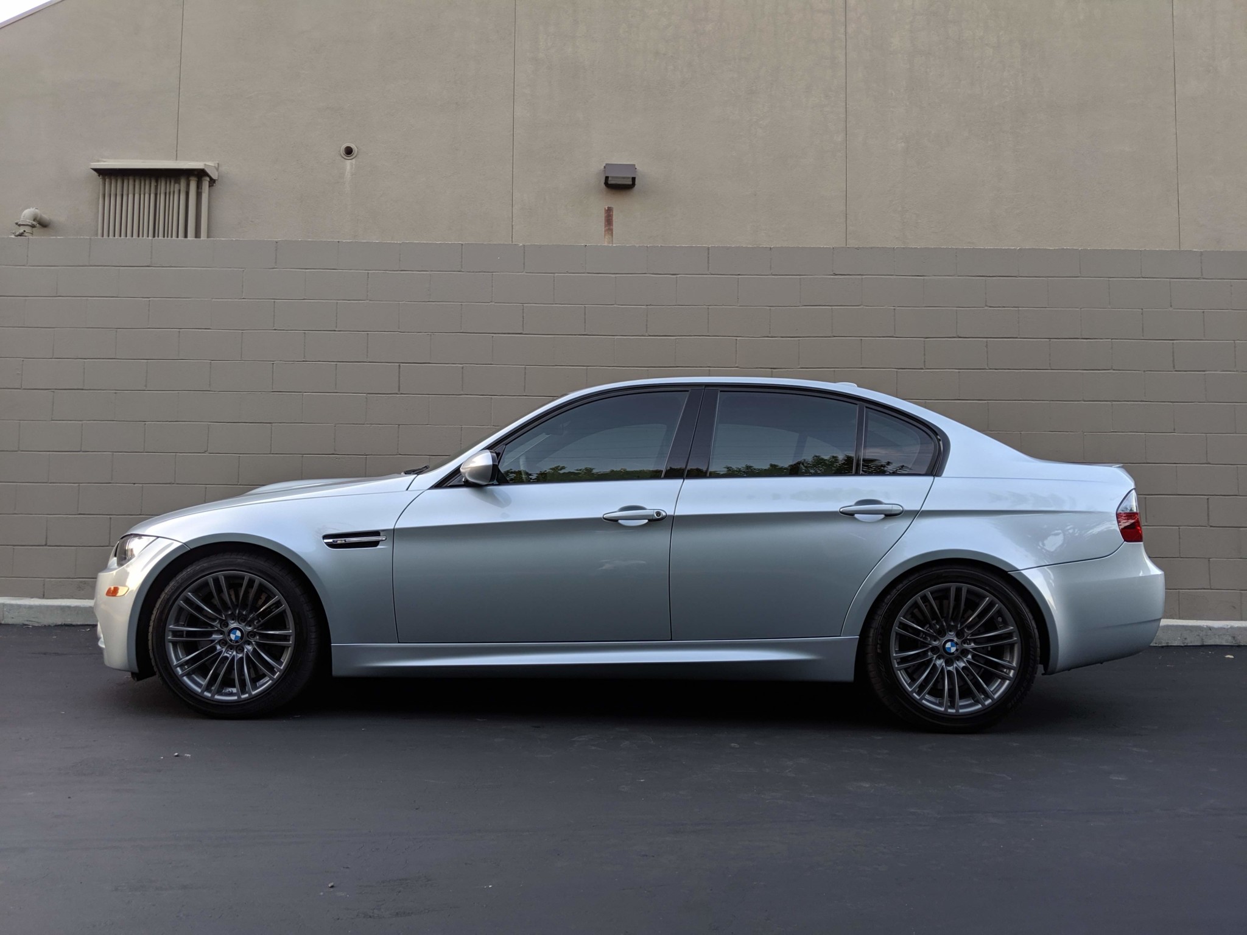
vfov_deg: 51.4
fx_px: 973
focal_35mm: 27
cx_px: 624
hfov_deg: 65.3
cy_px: 468
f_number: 1.8
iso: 53
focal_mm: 4.44
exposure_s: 1/96.6
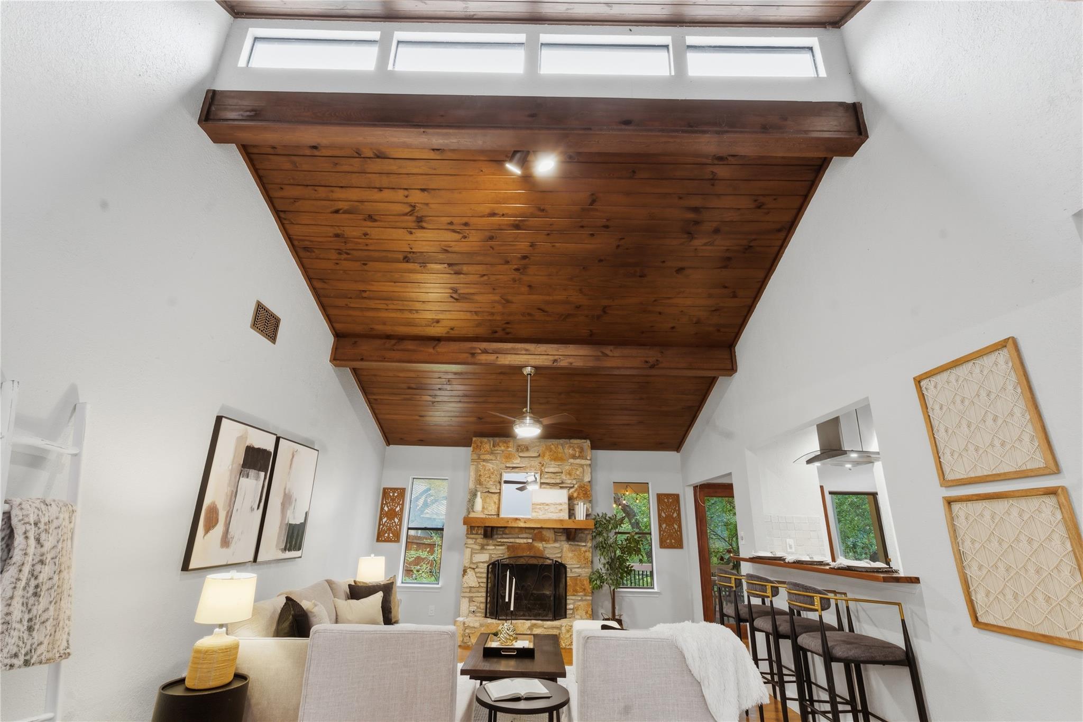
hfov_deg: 96.7
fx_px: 481
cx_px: 542
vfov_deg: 73.7
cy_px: 361
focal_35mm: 16
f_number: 9
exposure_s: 1/5
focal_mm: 16
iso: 160
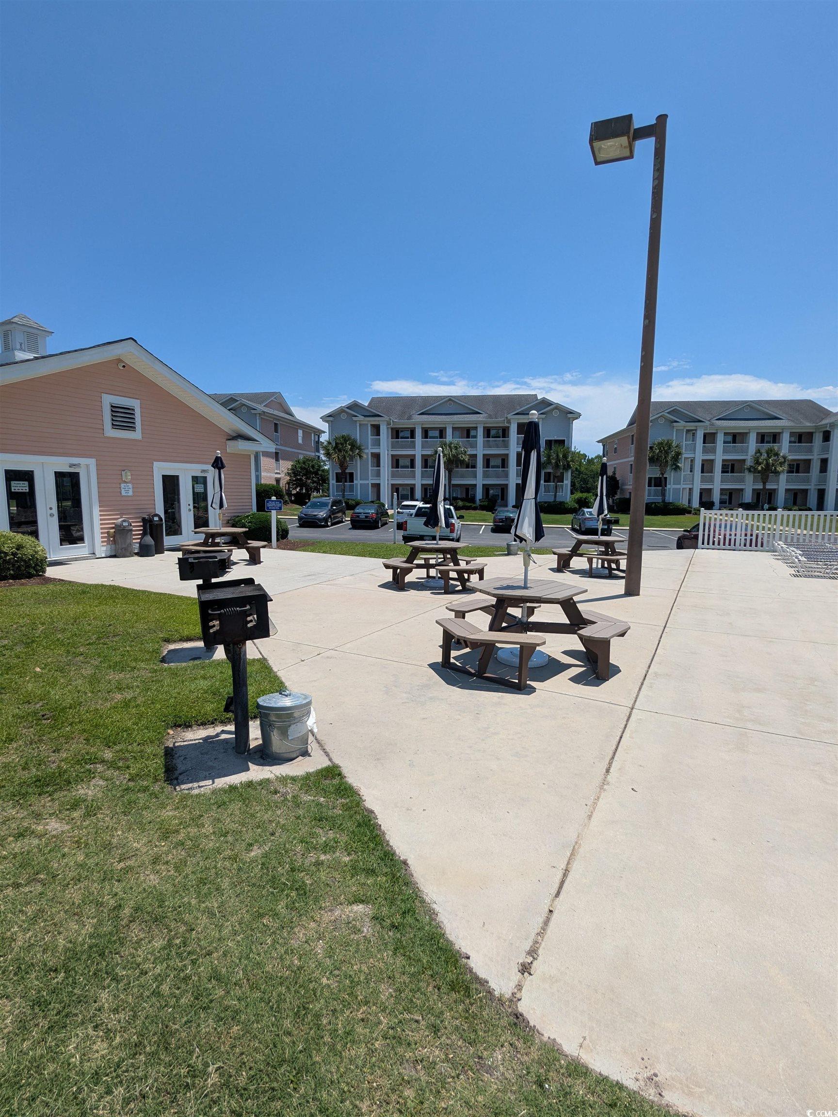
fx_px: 516
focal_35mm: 16
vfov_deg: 94.5
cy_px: 558
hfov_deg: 78.1
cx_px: 419
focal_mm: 2.35
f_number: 2.2
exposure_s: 1/2160
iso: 52
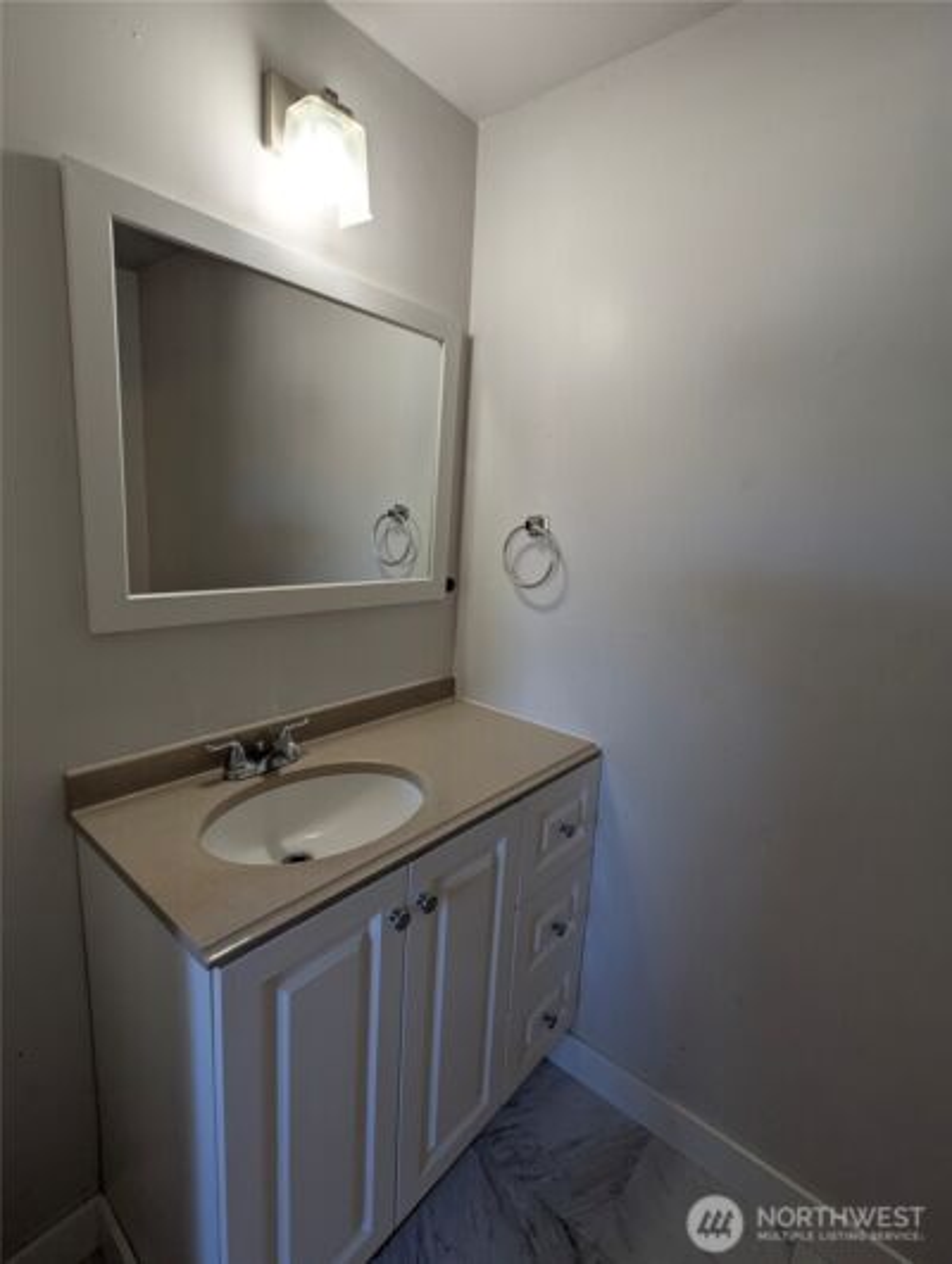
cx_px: 476
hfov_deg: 78.3
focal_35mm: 16
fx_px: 585
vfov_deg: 94.4
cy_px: 632
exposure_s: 1/120
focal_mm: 2.35
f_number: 2.2
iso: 80
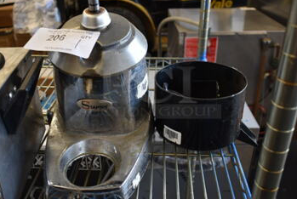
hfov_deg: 51.8
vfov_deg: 36.0
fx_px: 306
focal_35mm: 37
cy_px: 83
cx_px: 147
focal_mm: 18
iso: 180
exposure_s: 1/30
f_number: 3.5
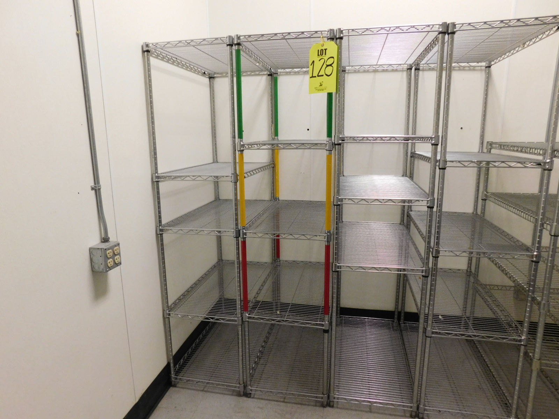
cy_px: 210
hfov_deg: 73.9
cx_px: 280
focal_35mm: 23
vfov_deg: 58.9
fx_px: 371
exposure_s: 1/30
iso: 400
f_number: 3
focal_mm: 4
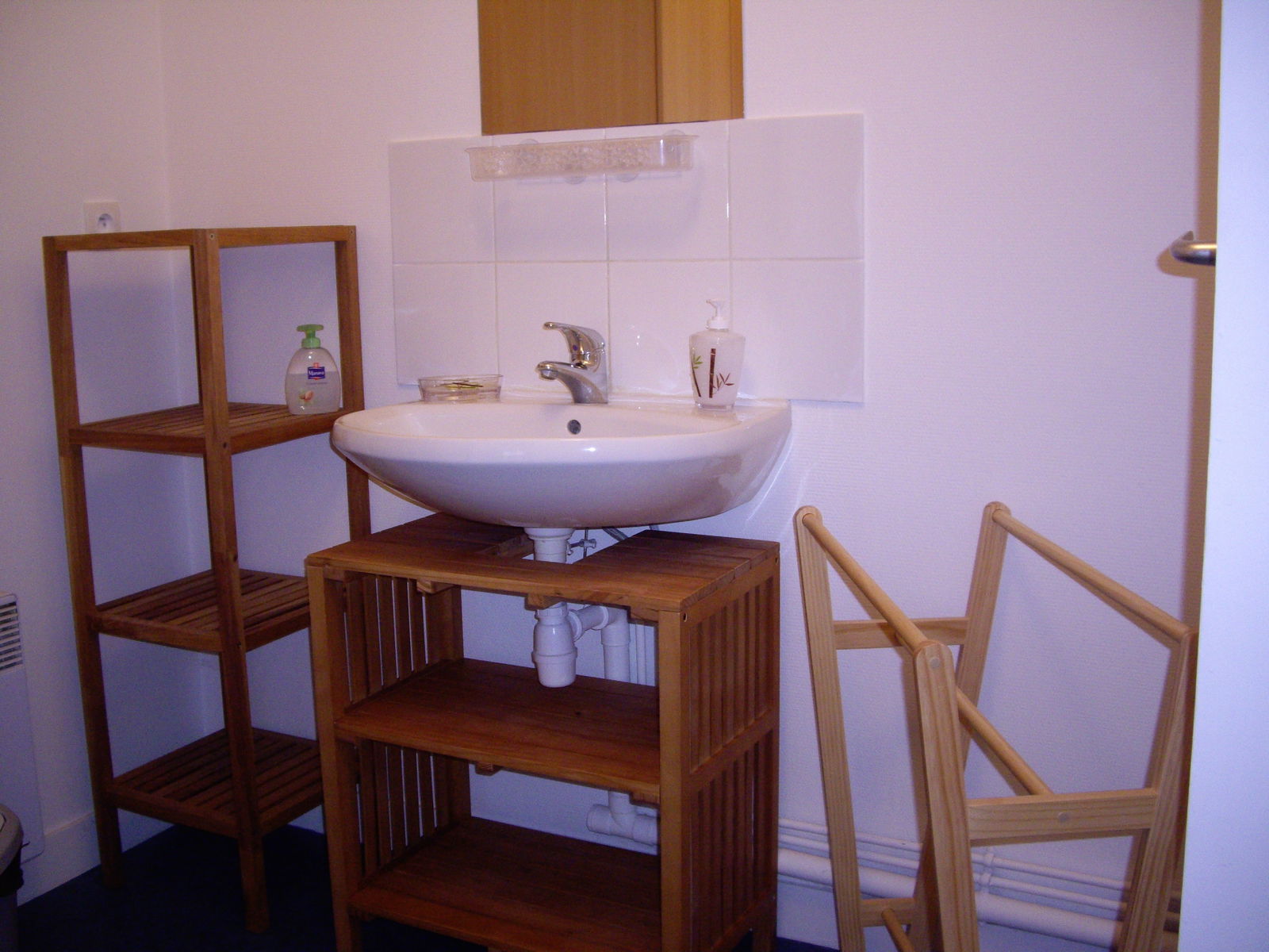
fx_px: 1393
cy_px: 476
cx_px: 634
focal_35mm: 38
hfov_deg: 49.0
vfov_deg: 37.7
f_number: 2.8
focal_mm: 7.9
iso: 400
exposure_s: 1/40
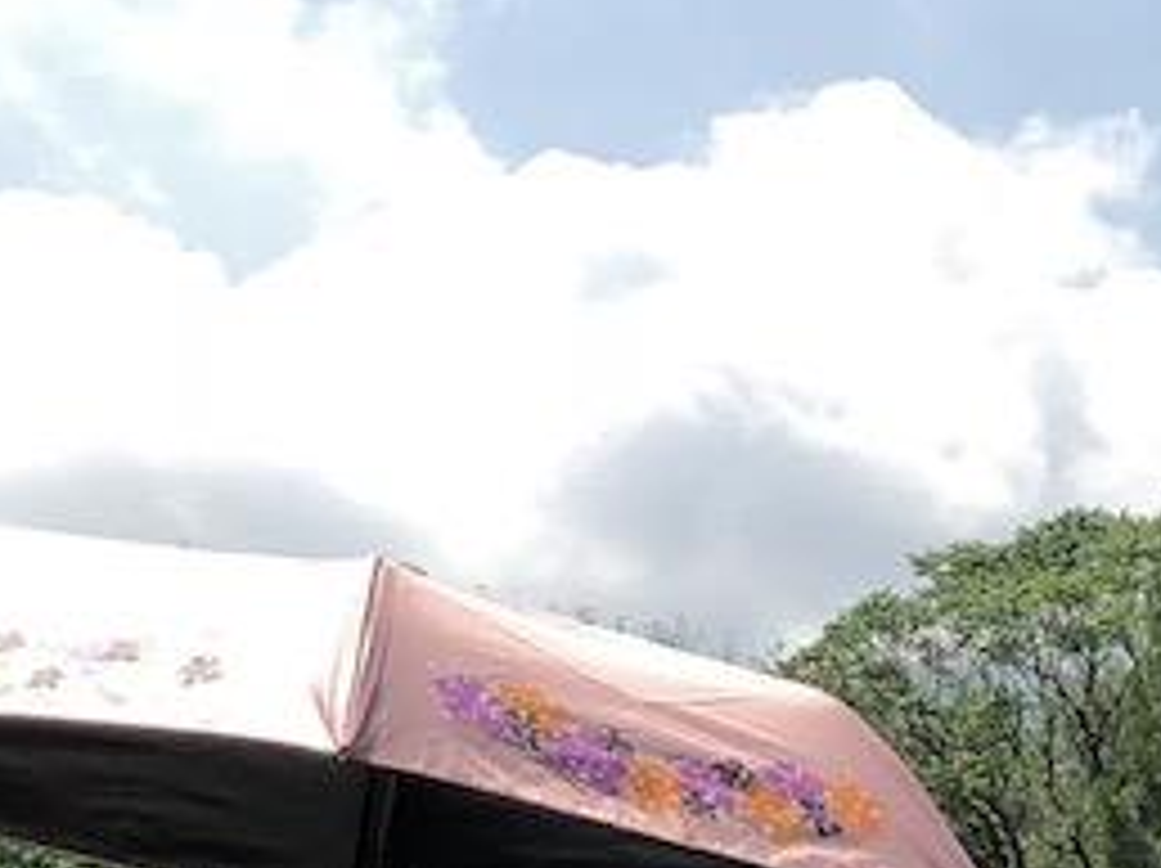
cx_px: 1136
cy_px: 1691
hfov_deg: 16.7
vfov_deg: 11.6
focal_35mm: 116
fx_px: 3887
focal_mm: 3.99
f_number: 1.8
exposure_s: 1/1333
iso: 20
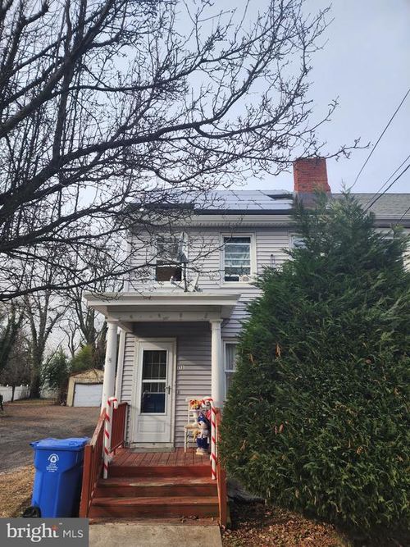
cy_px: 274
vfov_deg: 73.9
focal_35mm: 23
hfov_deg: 58.9
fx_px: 363
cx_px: 205
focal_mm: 6.4
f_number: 1.8
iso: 12
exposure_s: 1/411
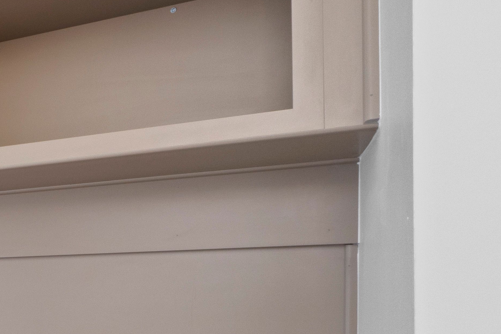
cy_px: 325
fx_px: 696
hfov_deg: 27.0
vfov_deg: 25.8
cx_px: -263
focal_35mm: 50
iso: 250
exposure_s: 8
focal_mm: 10
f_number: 11
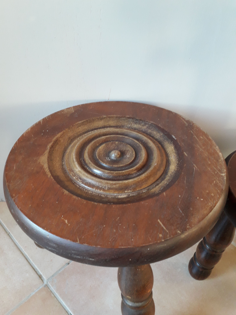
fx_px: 245
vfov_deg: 65.3
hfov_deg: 51.4
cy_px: 158
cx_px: 118
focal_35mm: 27
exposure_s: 1/50
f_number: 1.9
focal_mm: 3.6
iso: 125
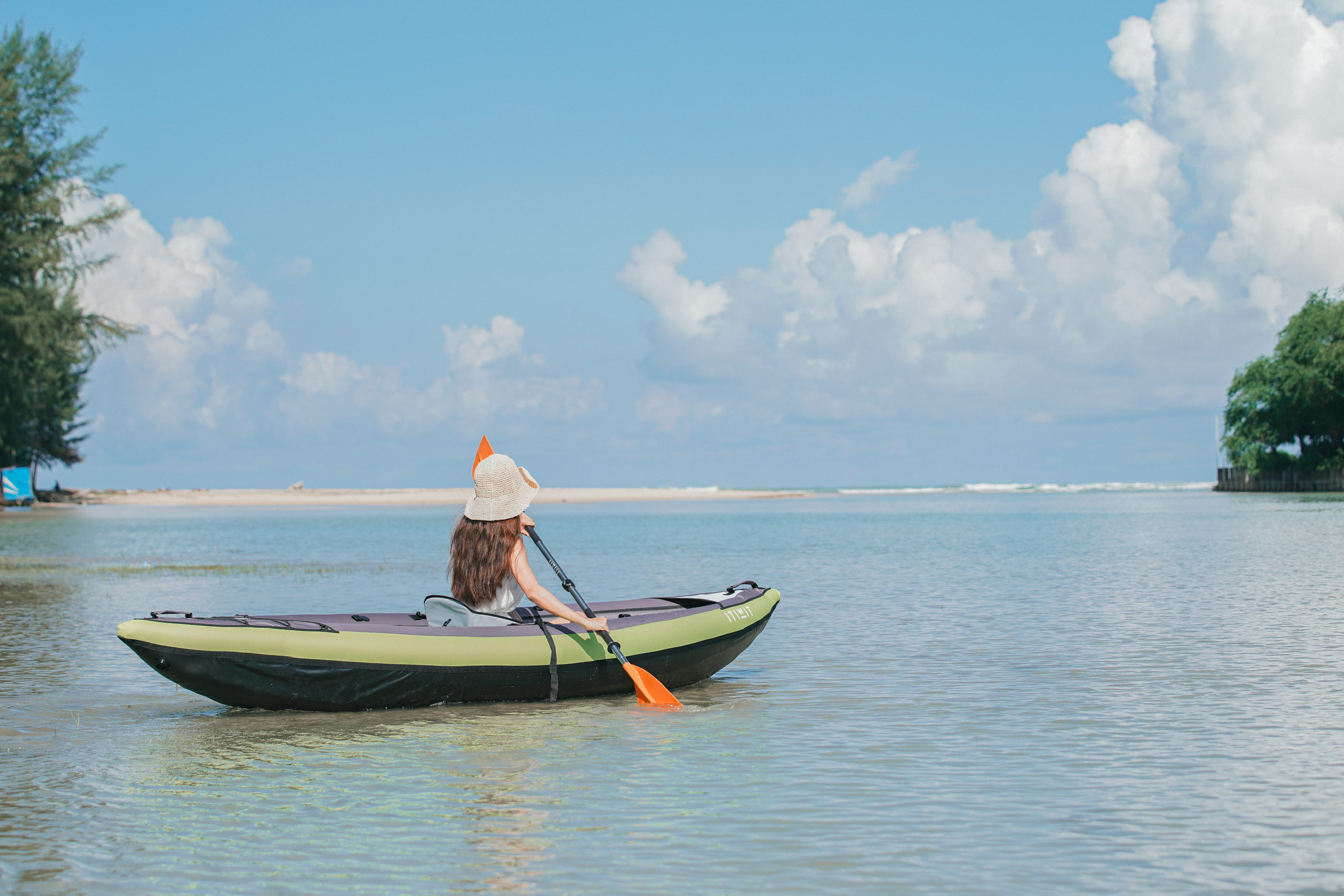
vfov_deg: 19.5
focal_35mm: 70
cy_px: 448
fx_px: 2613
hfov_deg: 28.8
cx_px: 672
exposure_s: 1/1000
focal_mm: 70
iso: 100
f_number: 4
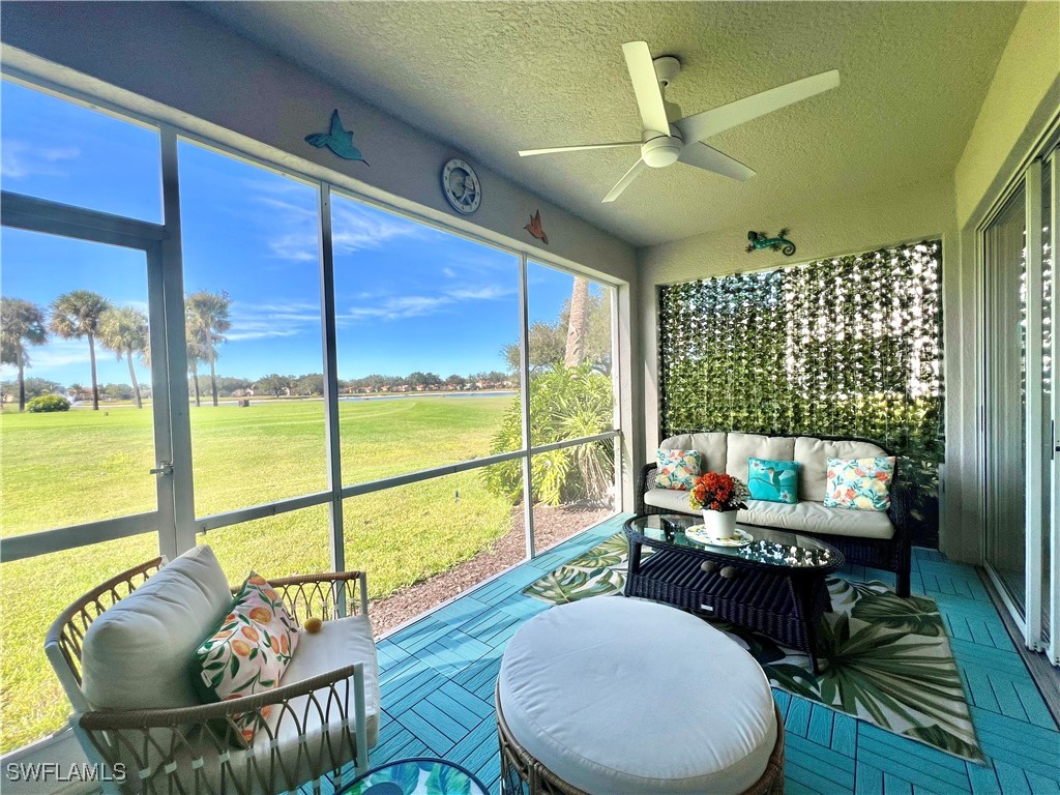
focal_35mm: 13
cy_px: 398
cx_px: 530
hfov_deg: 106.2
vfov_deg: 89.9
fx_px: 398
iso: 32
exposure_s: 1/453
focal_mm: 1.57
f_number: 1.8
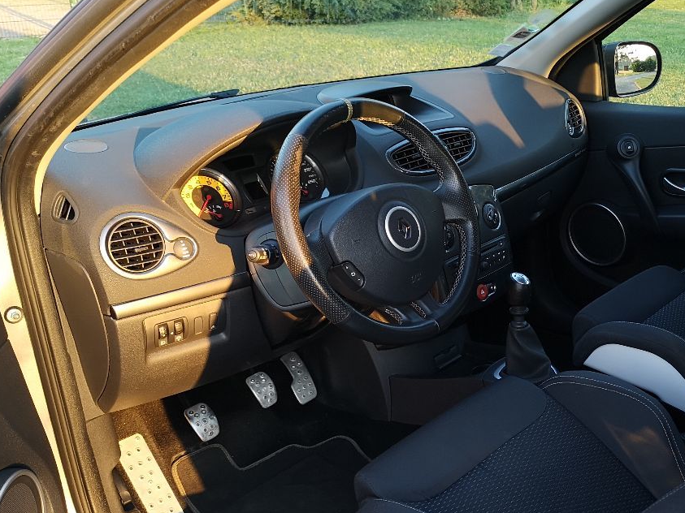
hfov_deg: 44.7
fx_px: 811
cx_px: 484
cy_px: 308
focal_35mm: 41
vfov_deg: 35.0
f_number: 1.8
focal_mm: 5.58
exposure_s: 1/50
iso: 50
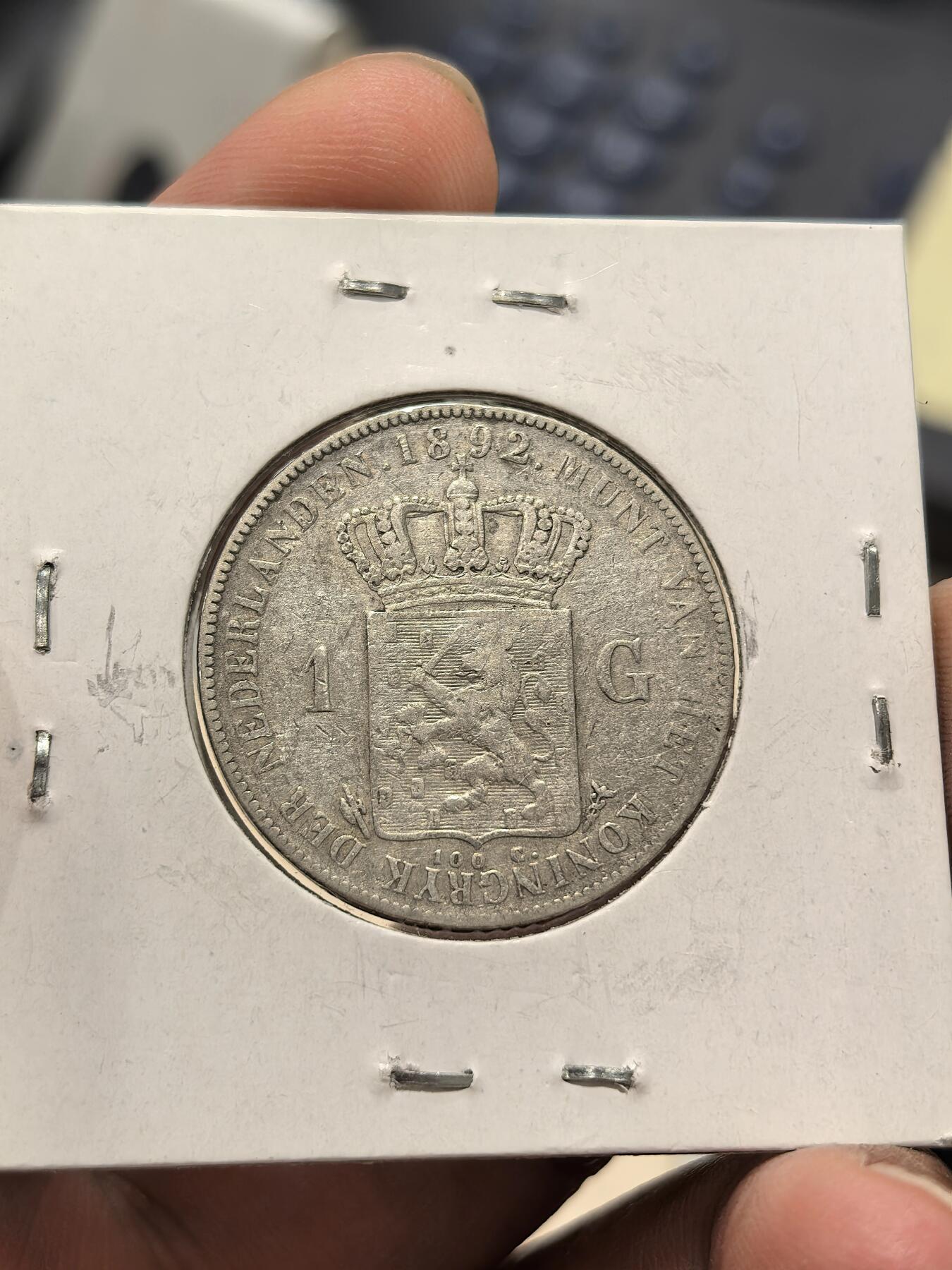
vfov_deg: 35.5
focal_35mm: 54
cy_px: 635
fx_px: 1980
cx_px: 476
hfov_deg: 27.0
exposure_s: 1/50
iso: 160
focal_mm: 6.98
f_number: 2
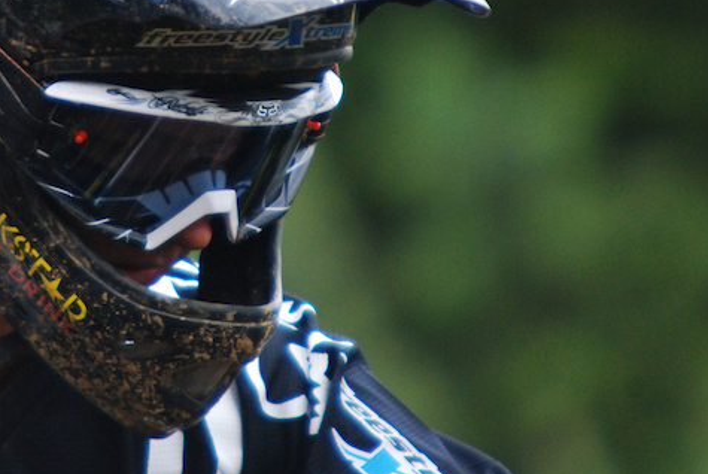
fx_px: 19907
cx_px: 142
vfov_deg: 1.4
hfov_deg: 2.0
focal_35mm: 1011
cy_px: 82
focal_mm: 400
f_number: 5.6
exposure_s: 1/1000
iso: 1000
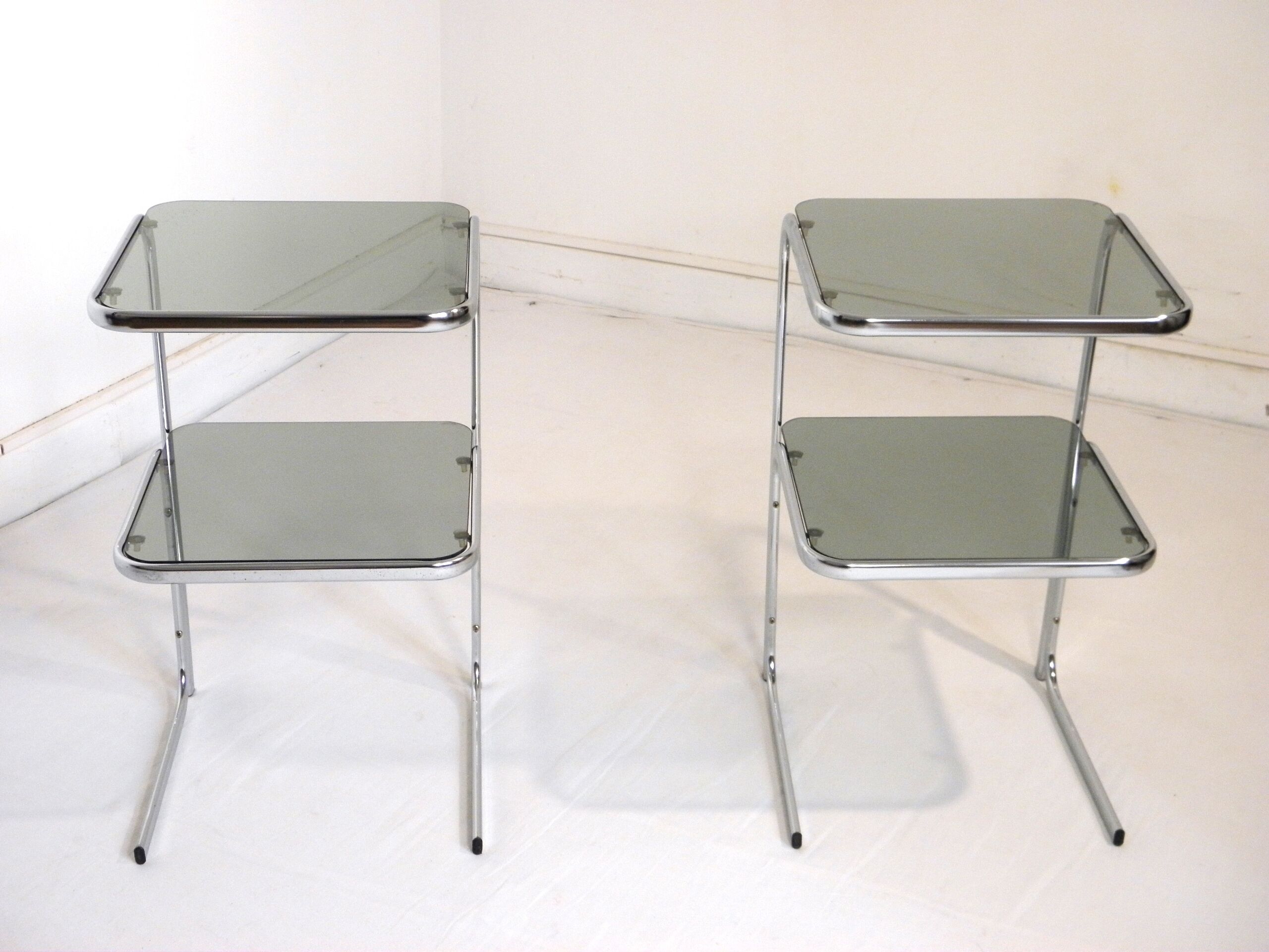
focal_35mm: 50
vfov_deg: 29.1
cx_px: 634
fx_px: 1833
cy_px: 476
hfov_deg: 38.2
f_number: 4
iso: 200
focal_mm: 9.1
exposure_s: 1/30
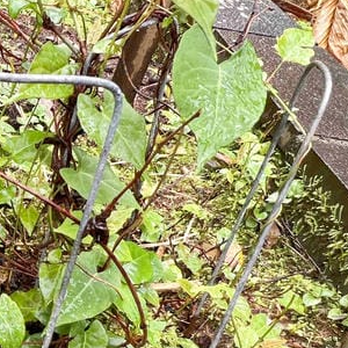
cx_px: -100
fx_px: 523
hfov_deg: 29.8
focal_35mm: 46
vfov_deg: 35.2
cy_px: 295
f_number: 1.8
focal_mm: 1.57
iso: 64
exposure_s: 1/121
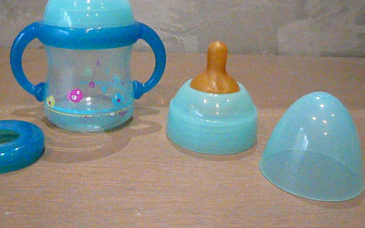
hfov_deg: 53.9
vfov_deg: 34.9
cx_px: 159
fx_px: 358
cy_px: 73
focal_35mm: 36
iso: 3200
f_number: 2.8
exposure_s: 1/160
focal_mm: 4.6
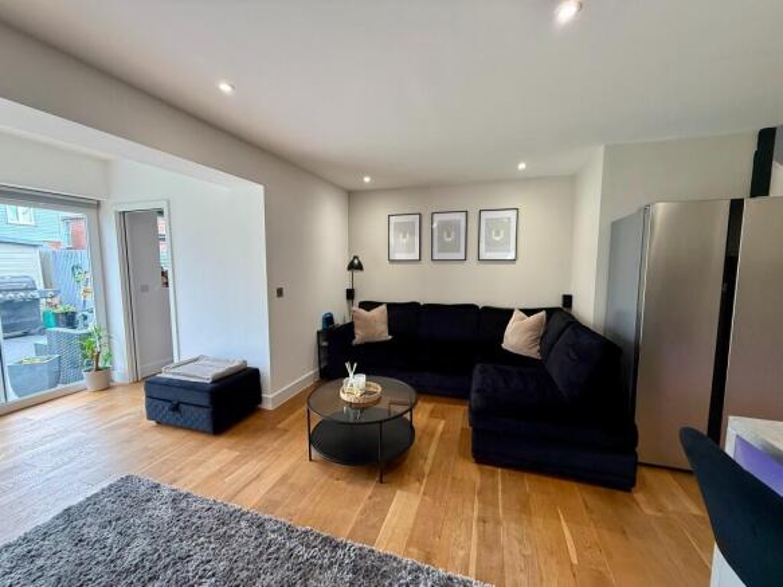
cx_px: 392
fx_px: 317
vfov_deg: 85.7
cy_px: 294
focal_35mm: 14
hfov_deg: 102.1
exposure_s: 1/100
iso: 250
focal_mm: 2.22
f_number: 2.2
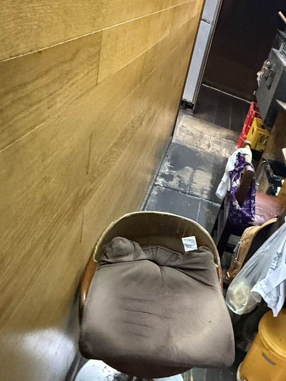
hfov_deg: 39.3
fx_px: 374
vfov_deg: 52.5
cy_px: 266
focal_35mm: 34
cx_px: 248
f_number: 2.2
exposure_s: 1/33
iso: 1000
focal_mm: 2.22
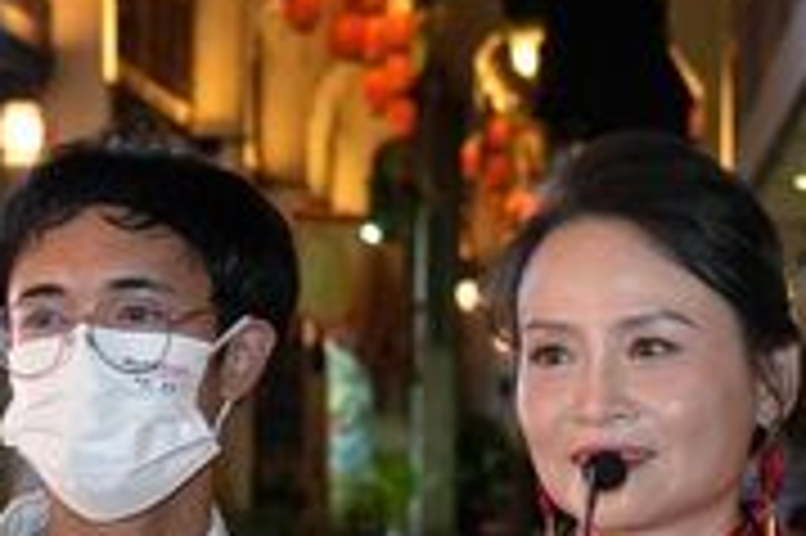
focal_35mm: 151
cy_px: 806
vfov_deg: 8.8
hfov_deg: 13.6
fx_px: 3378
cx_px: 383
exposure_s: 1/50
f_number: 4
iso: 1000
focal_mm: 36
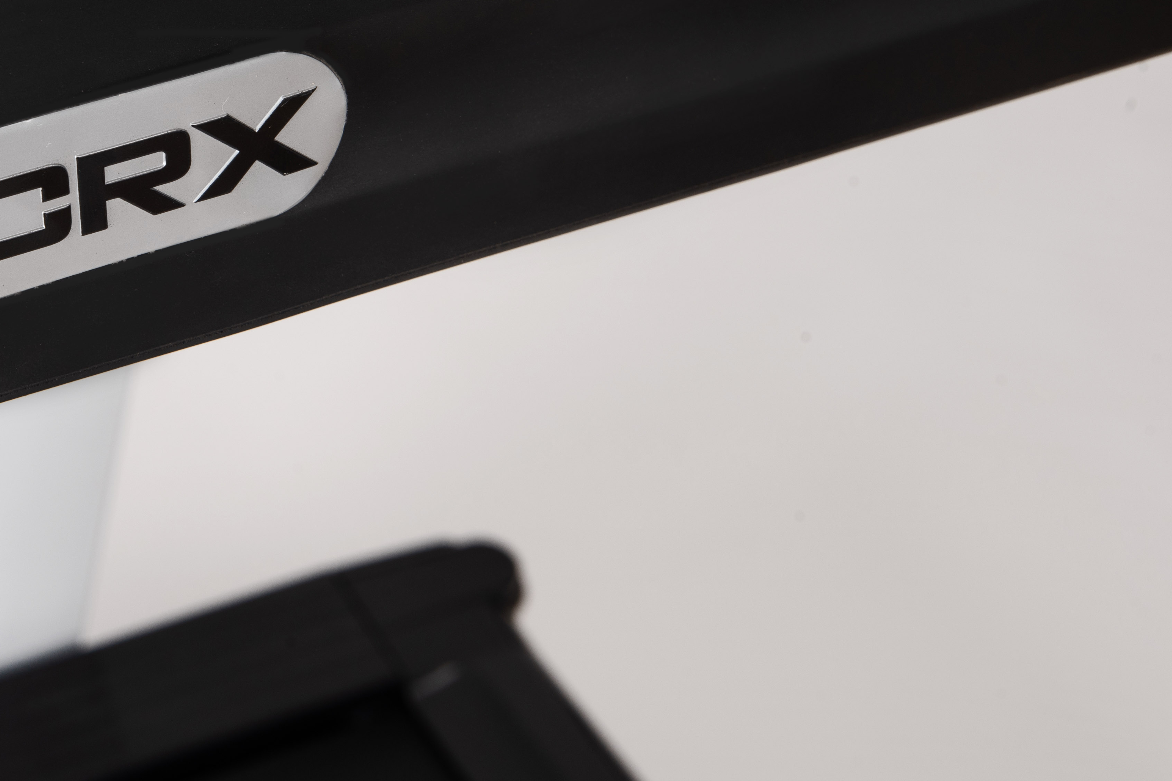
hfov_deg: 23.4
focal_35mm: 85
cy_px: 161
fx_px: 2767
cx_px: 152
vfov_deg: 16.0
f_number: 13
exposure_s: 1/100
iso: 125
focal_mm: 48
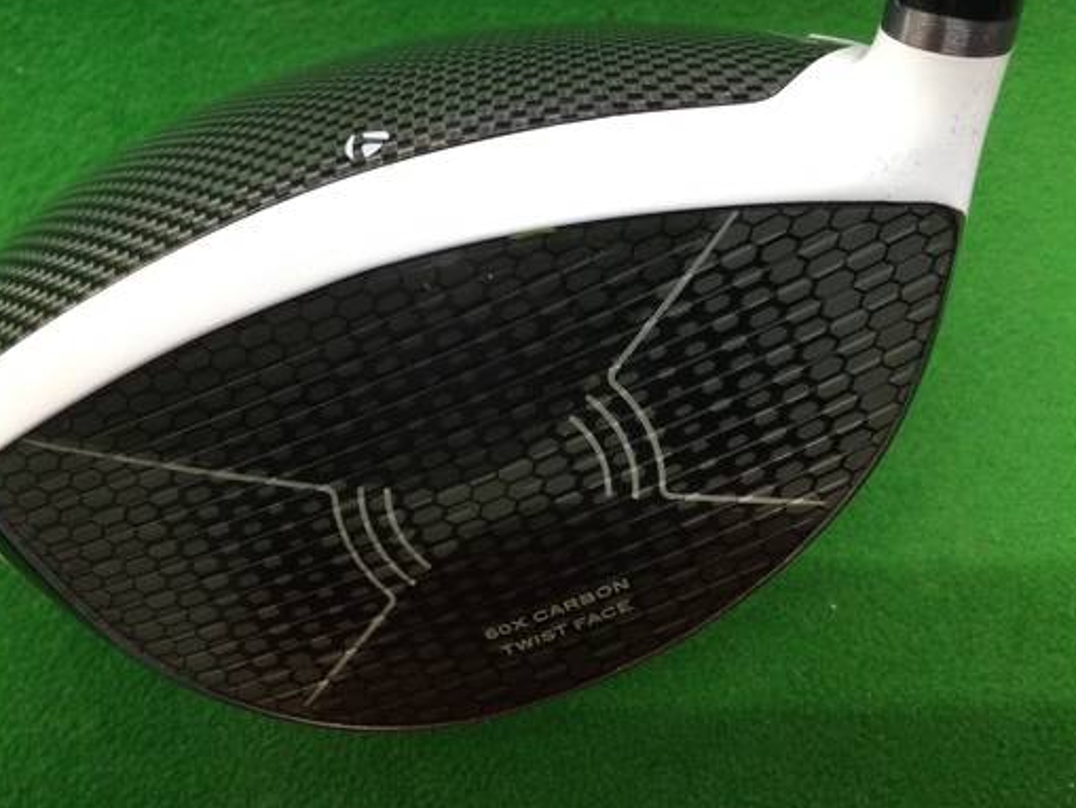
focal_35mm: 39
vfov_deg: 36.7
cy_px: 317
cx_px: 414
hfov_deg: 47.5
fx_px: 1213
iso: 80
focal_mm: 3.3
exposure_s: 1/30
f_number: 2.4
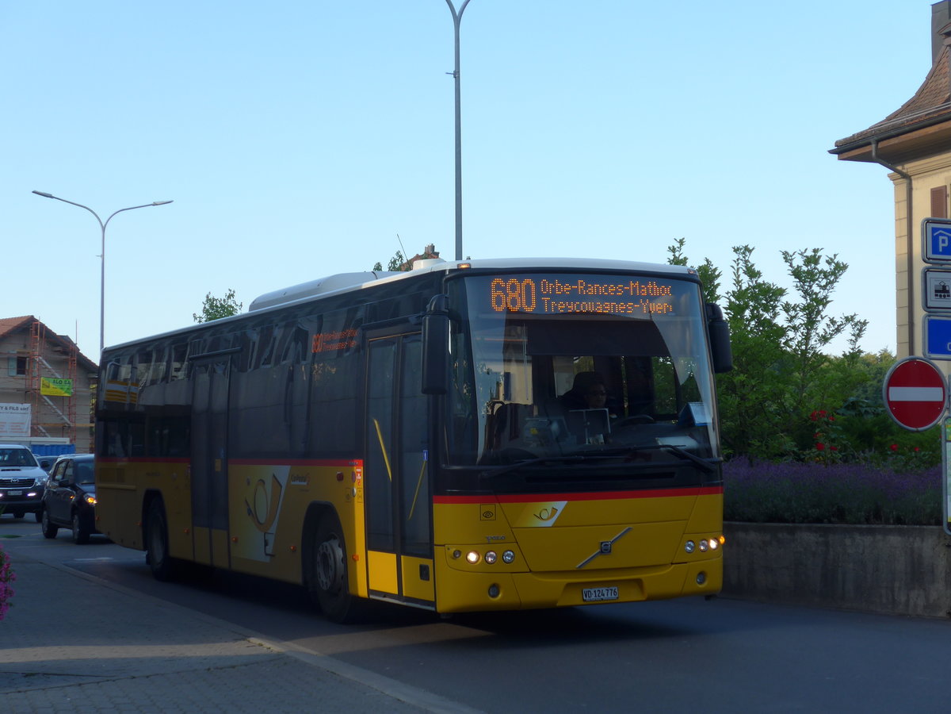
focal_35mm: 62
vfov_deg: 23.7
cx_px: 476
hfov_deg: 31.2
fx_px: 1703
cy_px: 357
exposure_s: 1/320
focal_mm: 12.7
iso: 80
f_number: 3.7
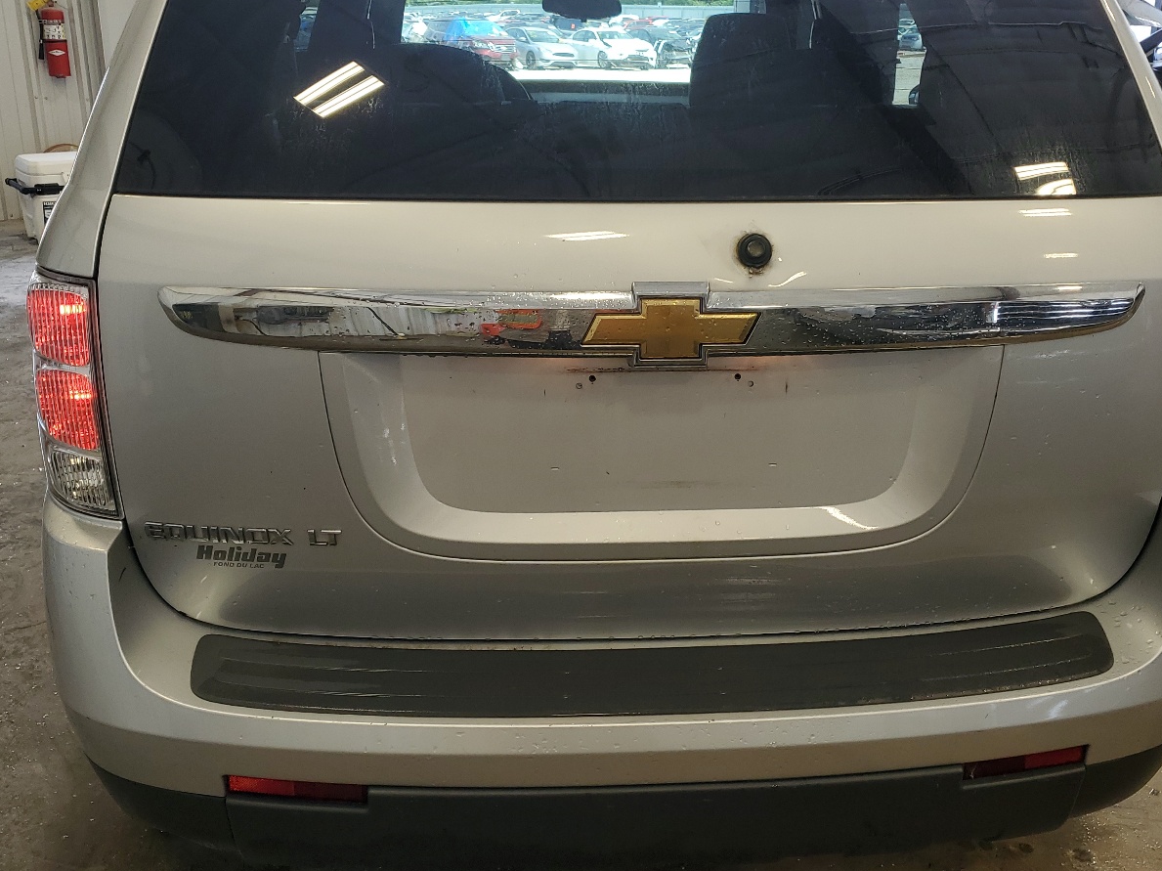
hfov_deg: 52.5
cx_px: 649
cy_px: 375
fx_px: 1175
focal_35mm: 35
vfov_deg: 40.6
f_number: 1.5
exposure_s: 1/143
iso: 50
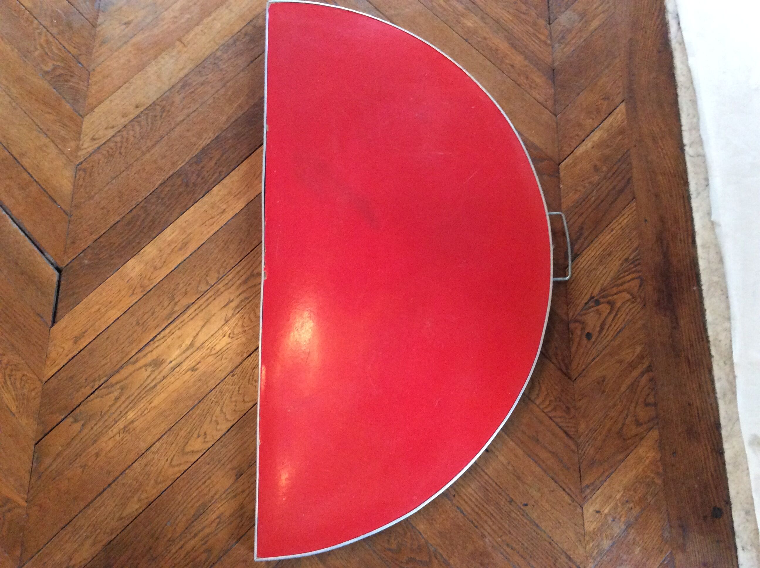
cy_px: 284
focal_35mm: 32
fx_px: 702
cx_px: 380
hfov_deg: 56.9
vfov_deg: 44.1
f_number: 2.4
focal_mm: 3.3
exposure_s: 1/17
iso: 320
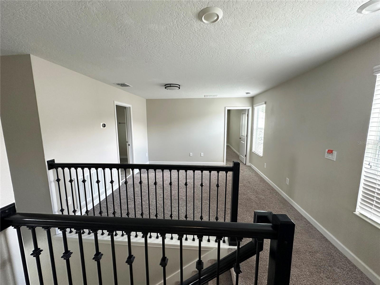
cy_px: 142
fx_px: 154
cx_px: 190
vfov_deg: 85.7
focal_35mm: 14
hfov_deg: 102.1
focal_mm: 2.22
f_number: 2.2
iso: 250
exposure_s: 1/120
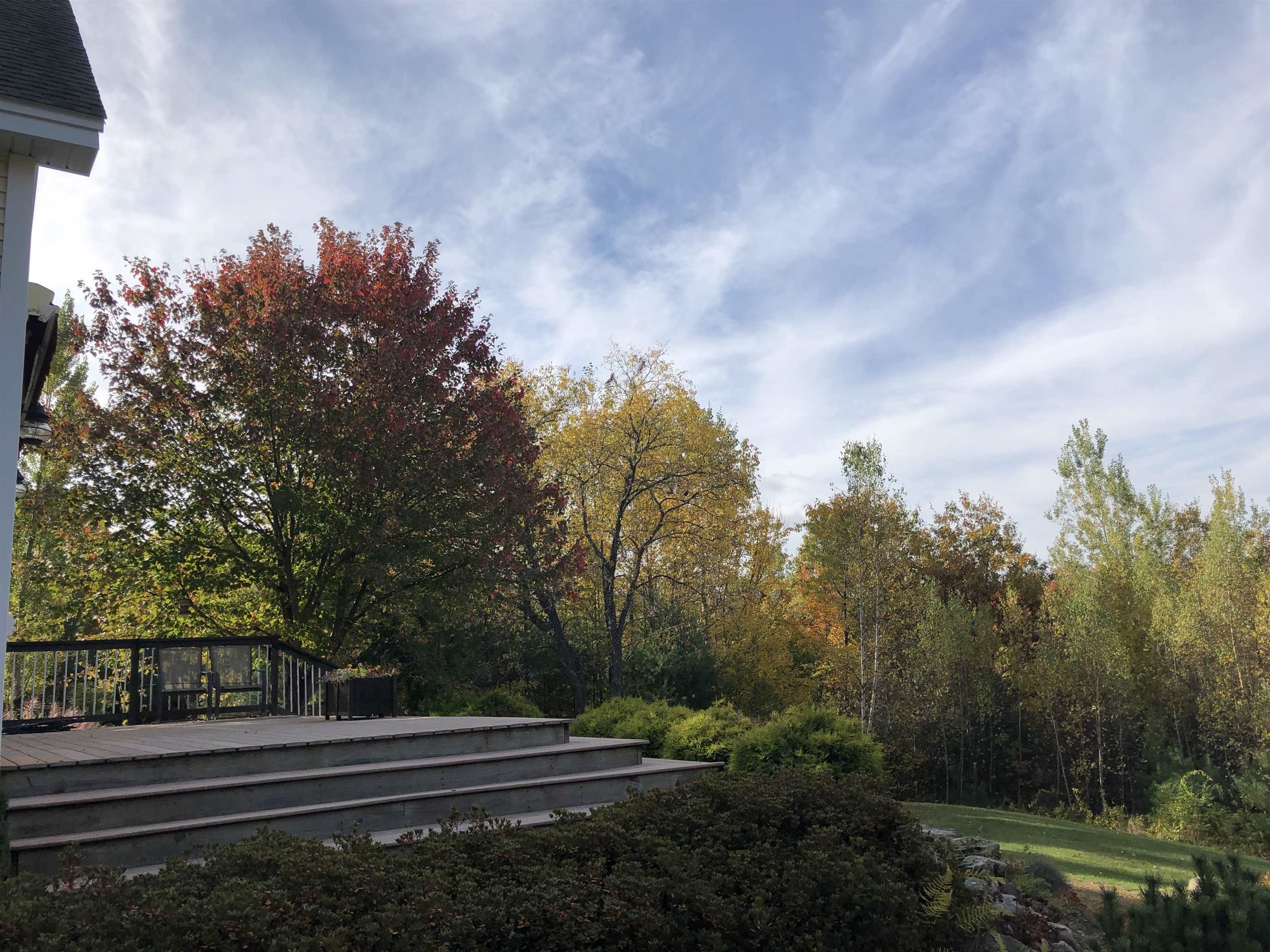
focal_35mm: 28
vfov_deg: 49.7
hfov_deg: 63.4
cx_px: 635
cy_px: 476
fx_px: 1027
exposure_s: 1/1919
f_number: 1.8
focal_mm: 3.99
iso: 20
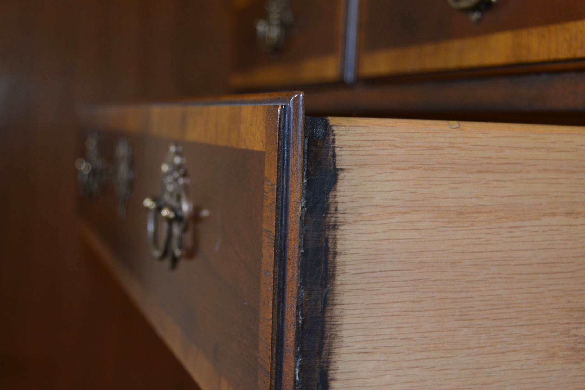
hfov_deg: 29.3
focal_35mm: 69
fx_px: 1117
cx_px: 284
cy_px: 216
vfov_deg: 19.8
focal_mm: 31
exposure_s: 1/60
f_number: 4.2
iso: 450
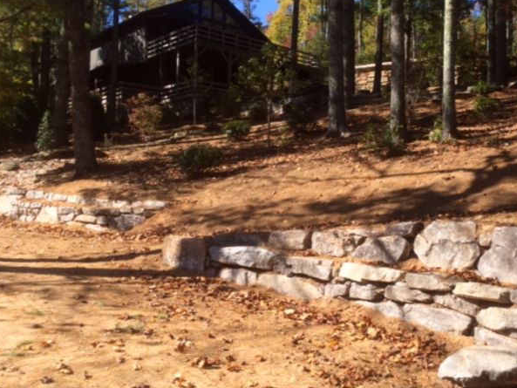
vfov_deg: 36.8
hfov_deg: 47.5
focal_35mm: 39
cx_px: 318
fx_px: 583
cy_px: 180
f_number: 2.2
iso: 32
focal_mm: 4.12
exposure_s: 1/954
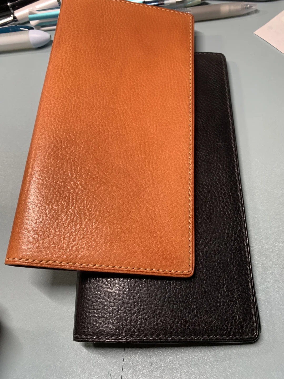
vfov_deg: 67.3
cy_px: 190
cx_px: 142
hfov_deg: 53.1
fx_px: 284
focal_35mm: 26
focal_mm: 4.25
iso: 100
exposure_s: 1/77
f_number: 1.8
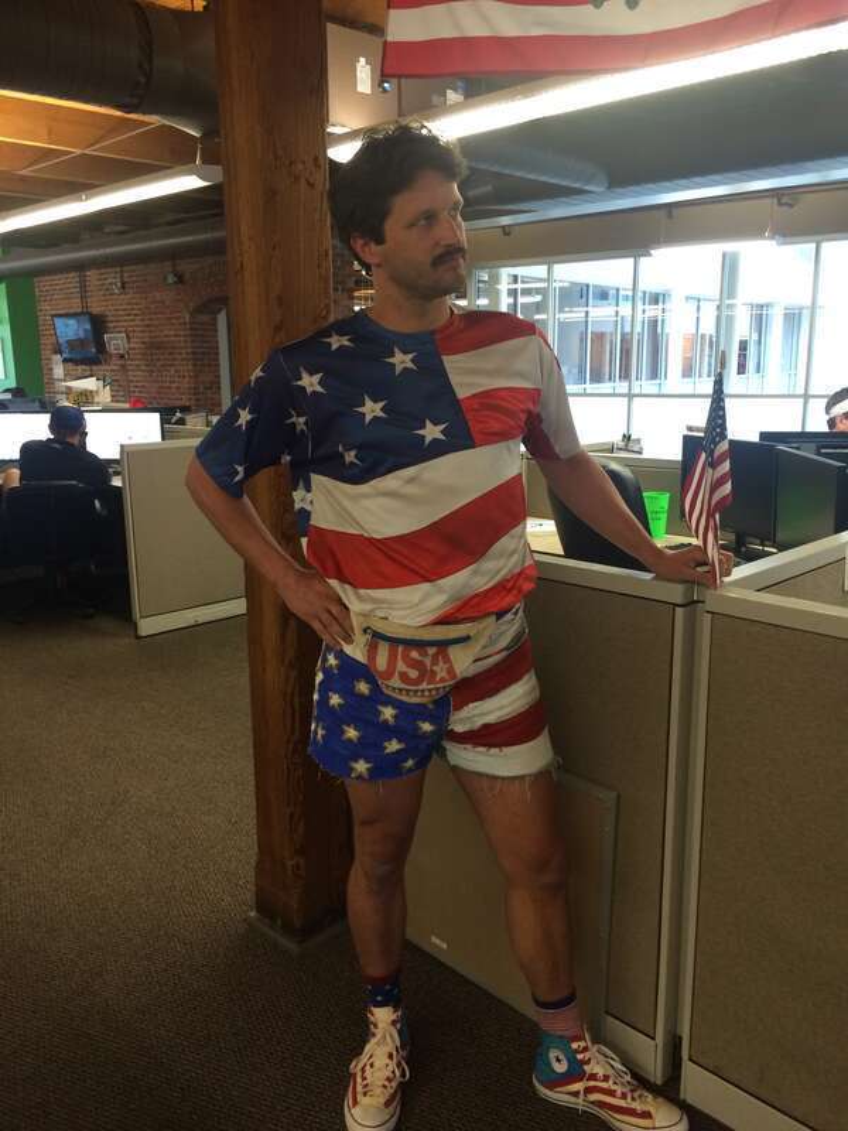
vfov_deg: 61.7
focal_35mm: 29
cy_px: 566
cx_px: 424
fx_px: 947
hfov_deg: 48.2
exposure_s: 1/30
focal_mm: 4.15
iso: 125
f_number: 2.2
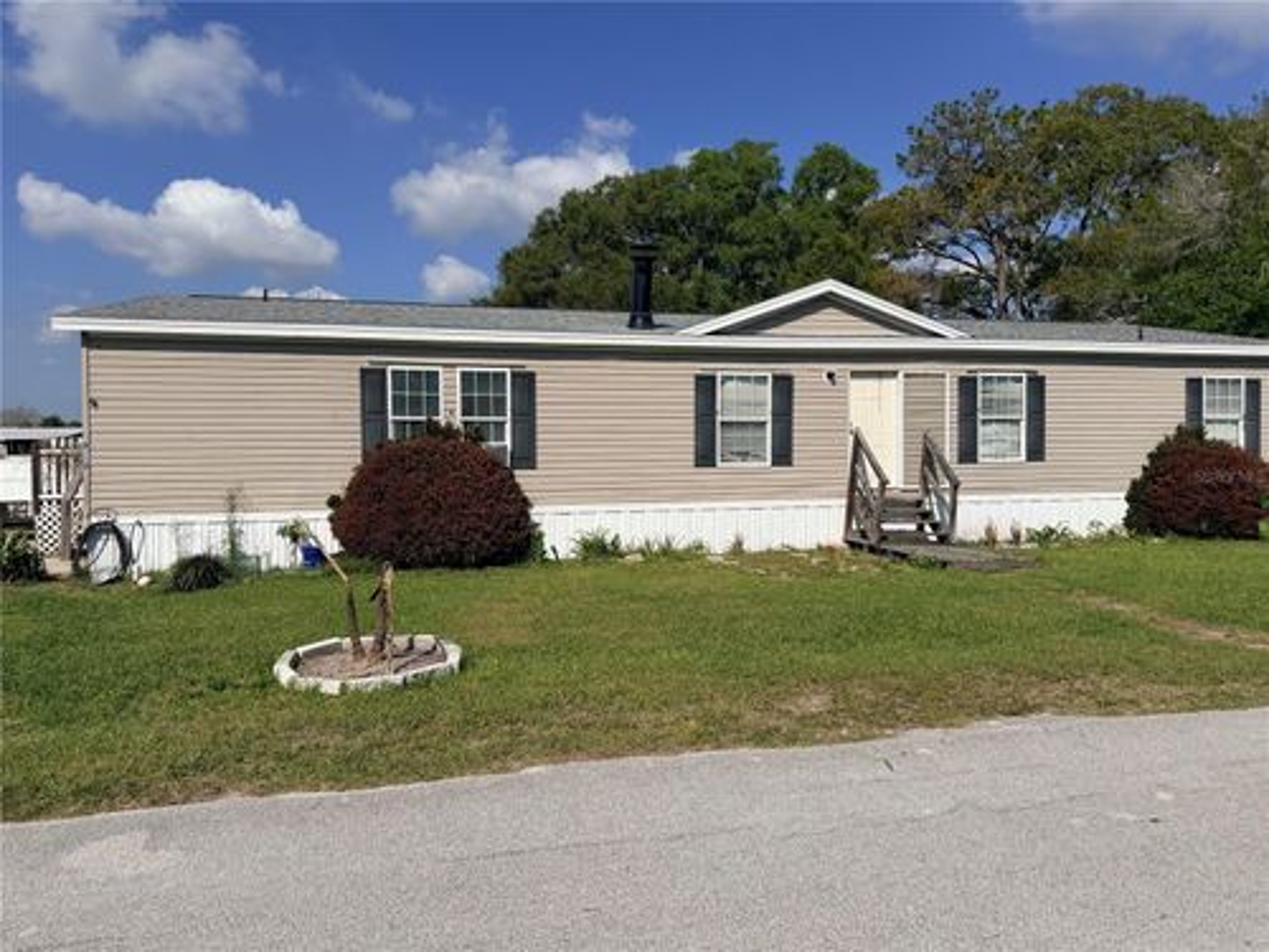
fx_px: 880
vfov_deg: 56.8
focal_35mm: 24
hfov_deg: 71.6
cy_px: 476
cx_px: 634
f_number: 1.78
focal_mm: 6.76
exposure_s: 1/11905
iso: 100
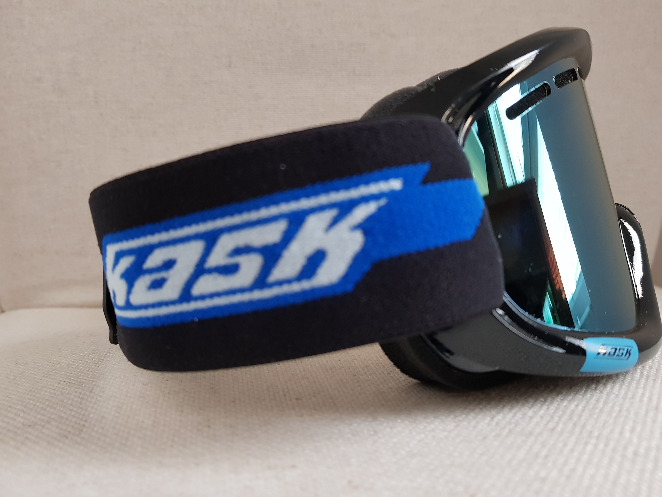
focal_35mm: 26
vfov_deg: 53.1
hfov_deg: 67.3
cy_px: 248
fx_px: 497
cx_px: 331
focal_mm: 4.2
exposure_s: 1/24
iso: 250
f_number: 1.7
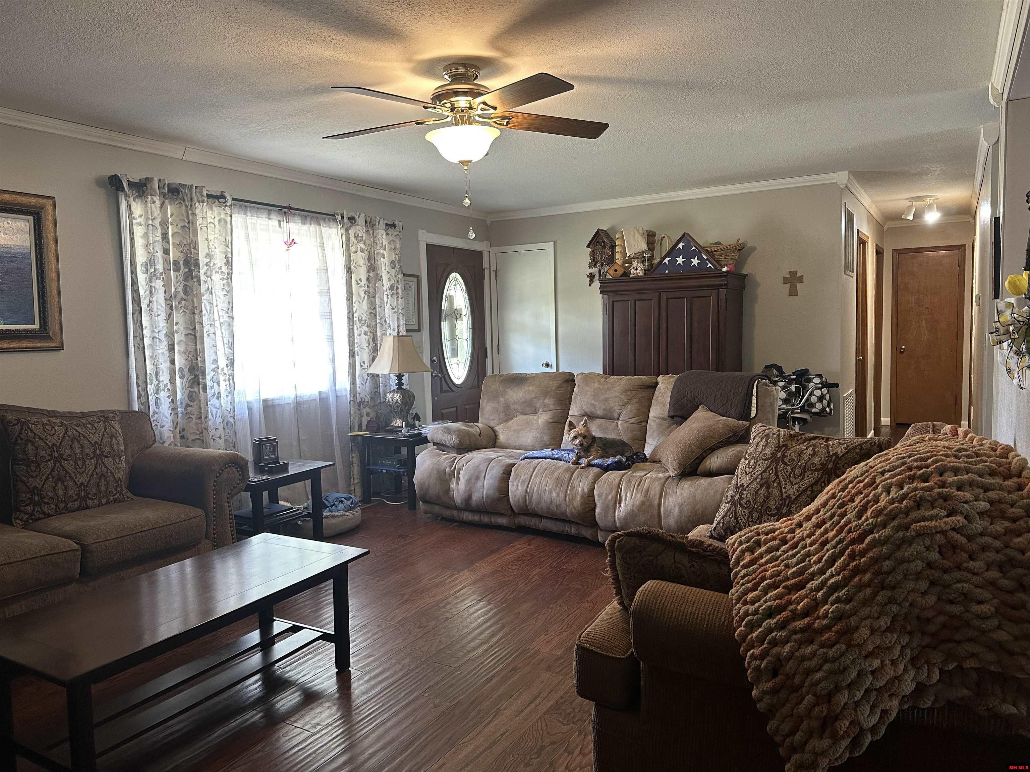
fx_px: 714
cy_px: 386
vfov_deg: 56.8
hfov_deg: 71.6
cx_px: 515
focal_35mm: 24
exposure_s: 1/60
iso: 250
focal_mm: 6.86
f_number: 1.78
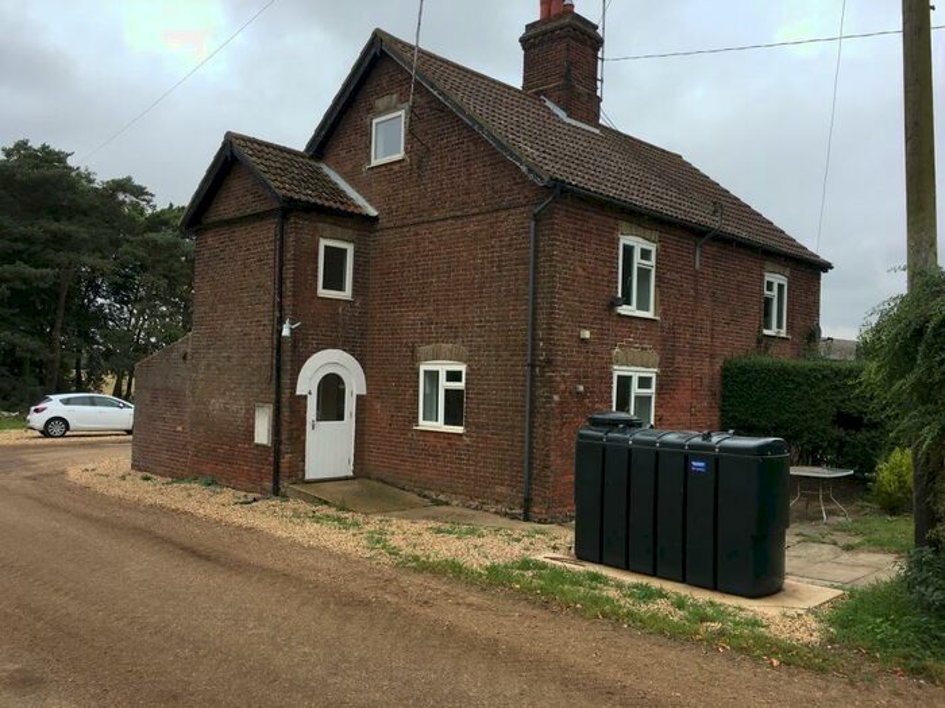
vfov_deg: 48.2
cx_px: 472
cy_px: 354
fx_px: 792
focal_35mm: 29
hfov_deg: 61.7
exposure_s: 1/630
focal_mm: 4.15
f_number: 2.2
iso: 25
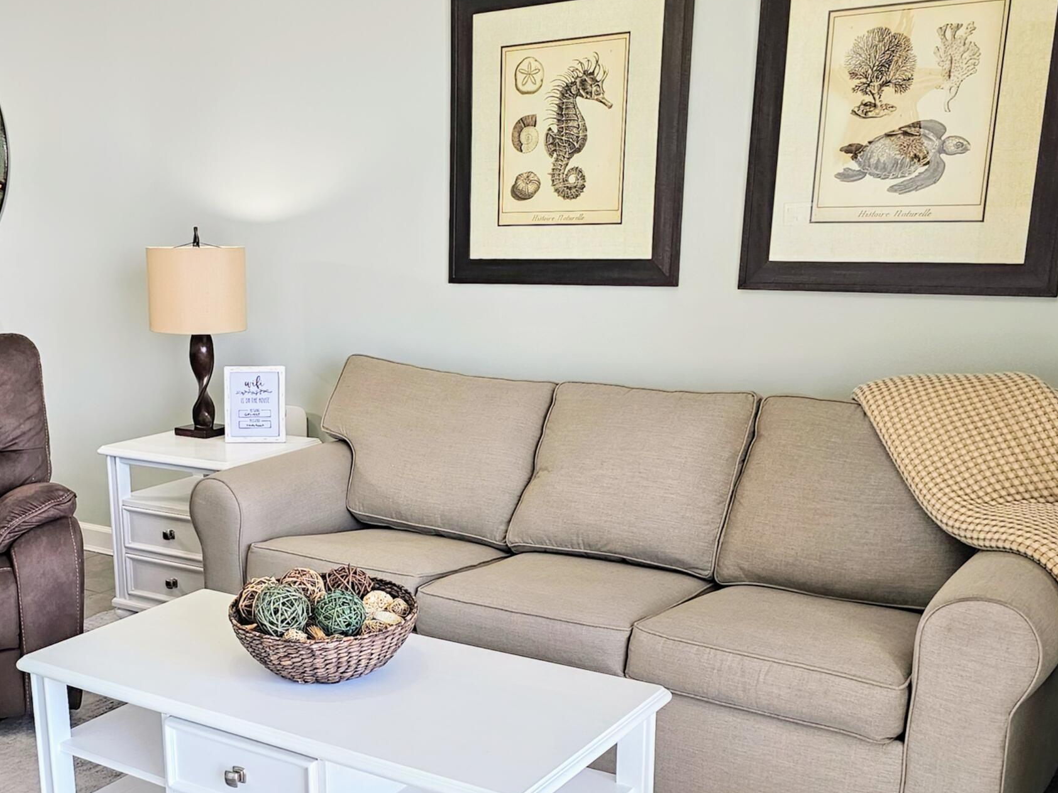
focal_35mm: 41
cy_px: 577
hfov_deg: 44.7
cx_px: 308
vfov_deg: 34.5
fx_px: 1253
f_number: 1.7
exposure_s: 1/120
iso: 125
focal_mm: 6.3
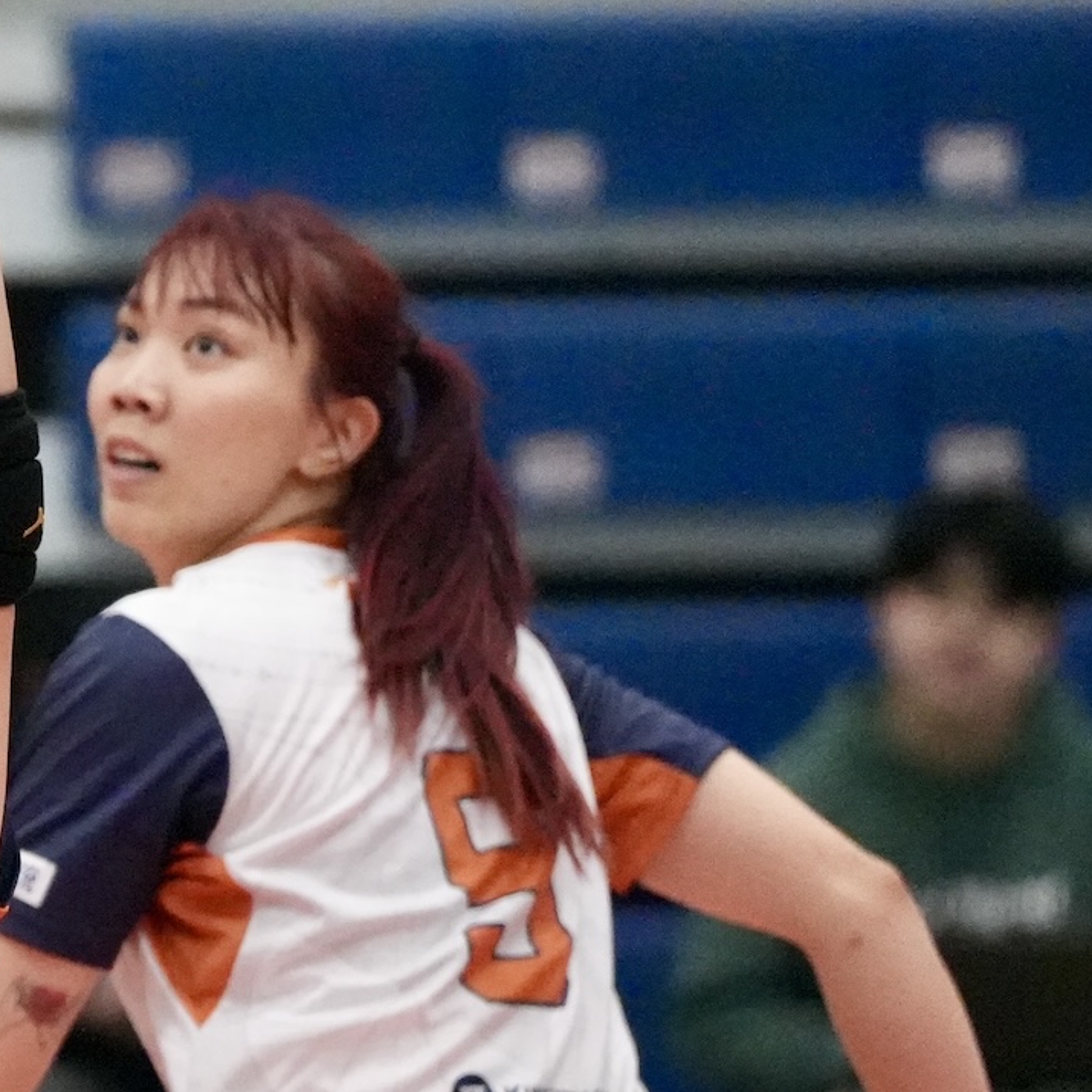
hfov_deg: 3.4
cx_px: -175
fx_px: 18630
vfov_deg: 3.4
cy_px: 453
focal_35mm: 522
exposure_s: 1/1250
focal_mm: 200
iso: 12800
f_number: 2.8
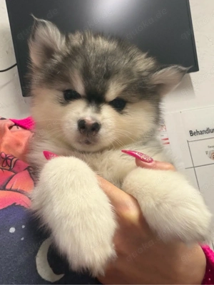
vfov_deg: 60.0
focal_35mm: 30
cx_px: 107
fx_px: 247
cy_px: 142
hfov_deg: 46.8
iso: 125
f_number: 1.9
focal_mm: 2.71
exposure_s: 1/50
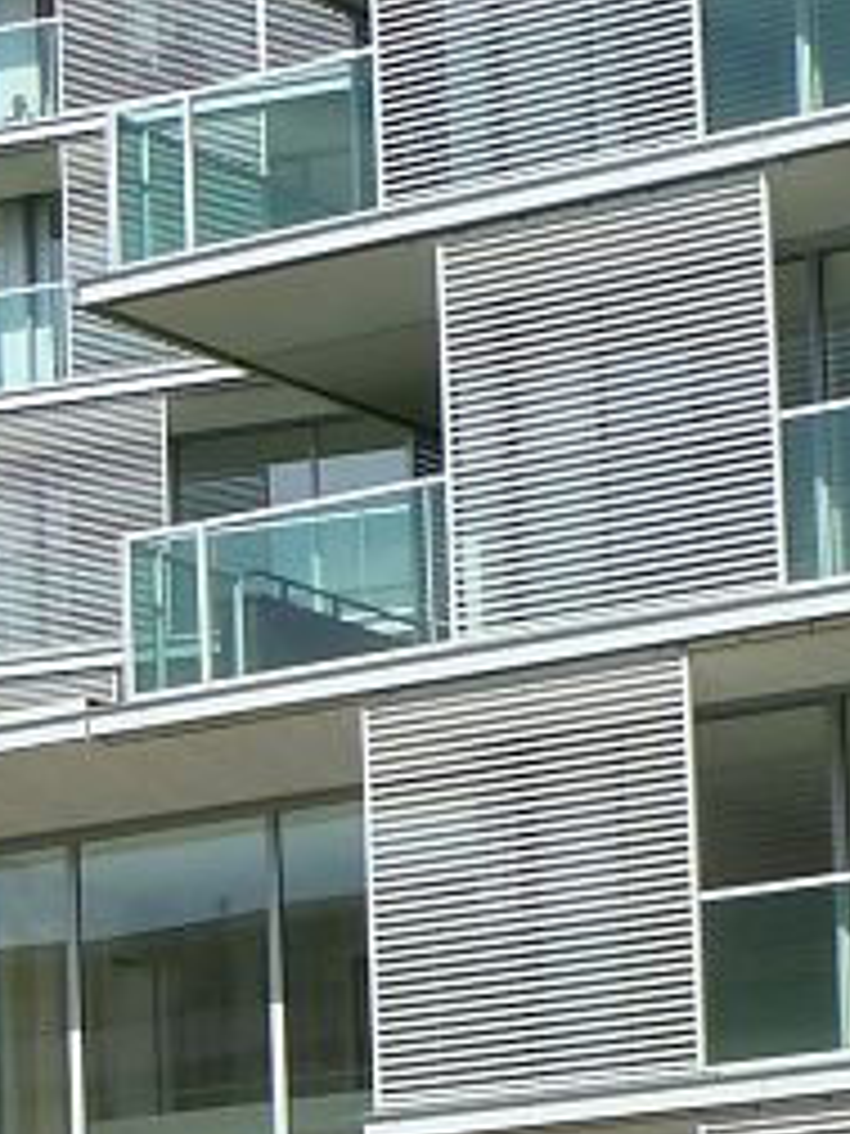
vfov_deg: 10.9
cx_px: -1399
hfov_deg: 7.6
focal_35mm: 178
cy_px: 1472
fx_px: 5828
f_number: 4
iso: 80
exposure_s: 1/400
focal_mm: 7.3
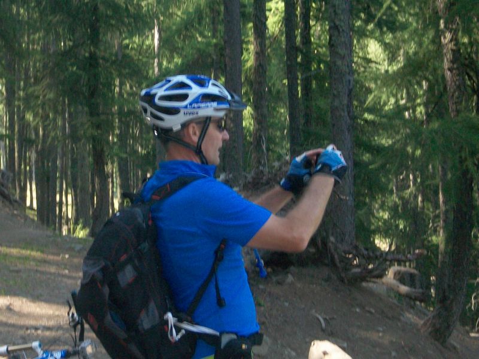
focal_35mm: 102
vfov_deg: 14.5
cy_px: 180
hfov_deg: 19.3
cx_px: 240
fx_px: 1411
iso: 160
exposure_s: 1/100
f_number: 5.1
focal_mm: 17.1
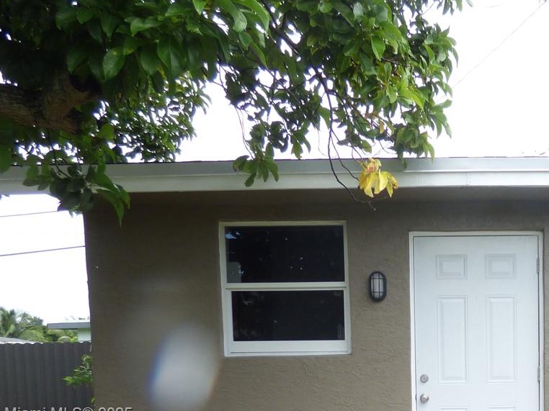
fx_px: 666
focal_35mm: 42
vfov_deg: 31.6
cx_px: 478
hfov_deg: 41.7
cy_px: 415
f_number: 2.8
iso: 100
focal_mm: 3.58
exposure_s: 1/320
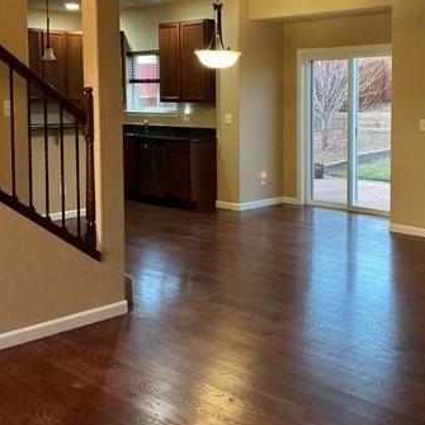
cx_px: 302
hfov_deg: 34.2
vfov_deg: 34.4
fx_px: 681
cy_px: 150
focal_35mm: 49
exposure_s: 1/33
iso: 320
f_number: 1.8
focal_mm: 3
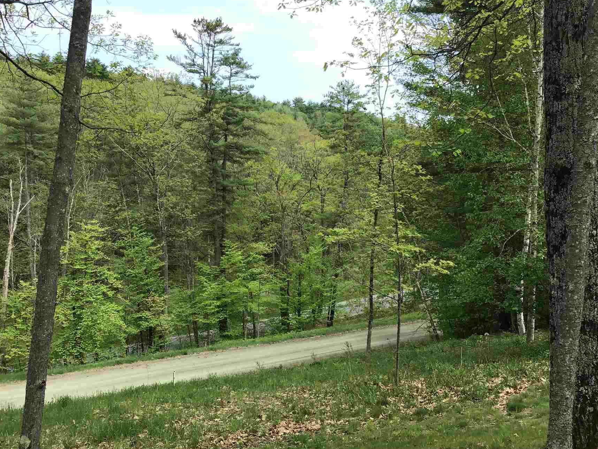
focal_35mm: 37
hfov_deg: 50.1
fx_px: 639
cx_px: 287
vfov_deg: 38.6
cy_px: 246
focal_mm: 3.3
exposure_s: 1/473
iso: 25
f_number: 2.4
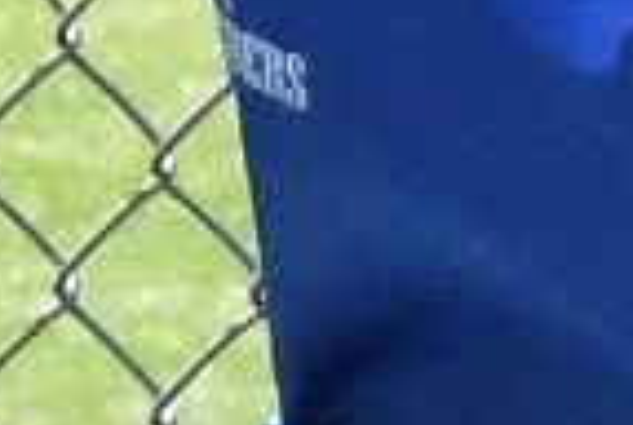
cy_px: -438
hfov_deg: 1.0
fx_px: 34623
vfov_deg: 0.7
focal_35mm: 1965
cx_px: 556
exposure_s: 1/1000
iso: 4000
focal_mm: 200
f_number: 20
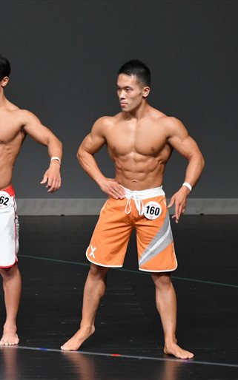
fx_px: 5026
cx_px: 3
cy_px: 190
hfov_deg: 2.7
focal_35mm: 484
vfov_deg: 4.3
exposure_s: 1/400
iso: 4000
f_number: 5.6
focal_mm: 210
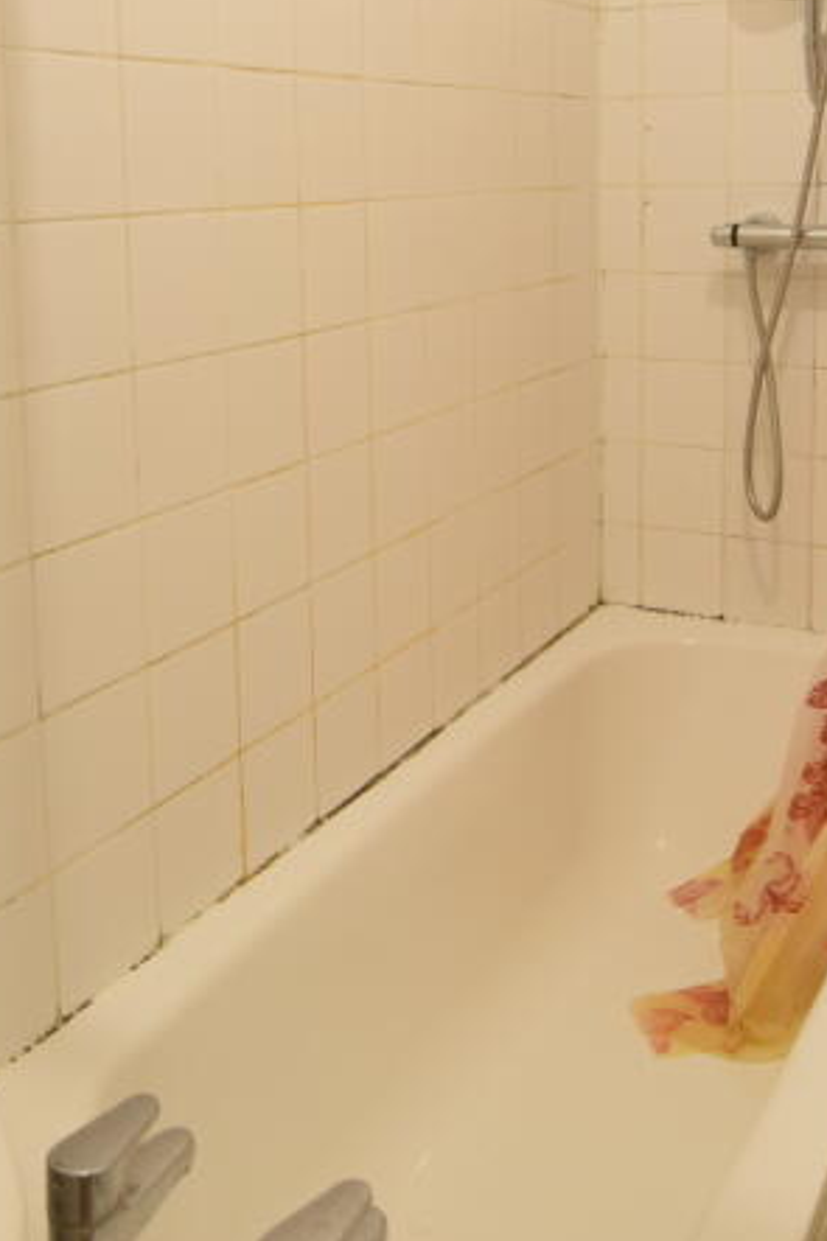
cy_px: 329
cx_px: 454
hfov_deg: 34.9
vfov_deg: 48.8
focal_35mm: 38
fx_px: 1316
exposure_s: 1/20
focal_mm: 11
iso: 200
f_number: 2.8
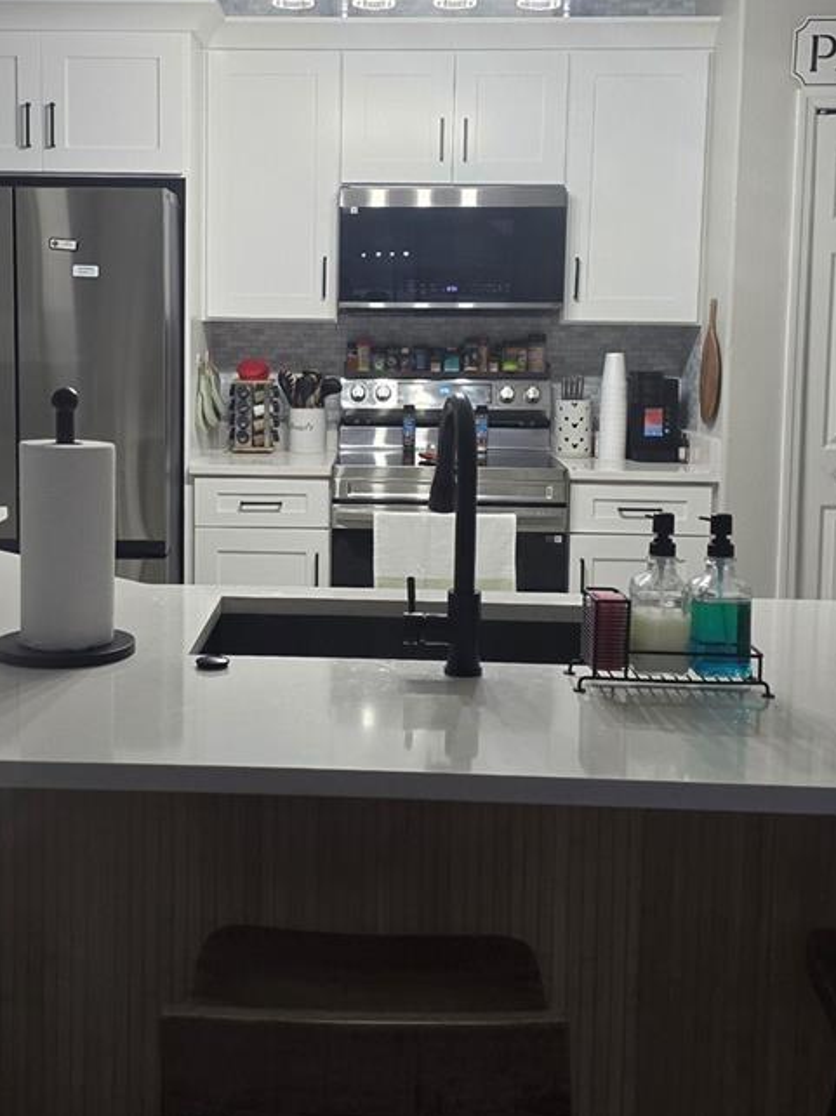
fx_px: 1386
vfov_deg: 43.7
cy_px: 473
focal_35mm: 43
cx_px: 323
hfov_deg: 33.4
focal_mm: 6.3
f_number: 1.7
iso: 320
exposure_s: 1/120
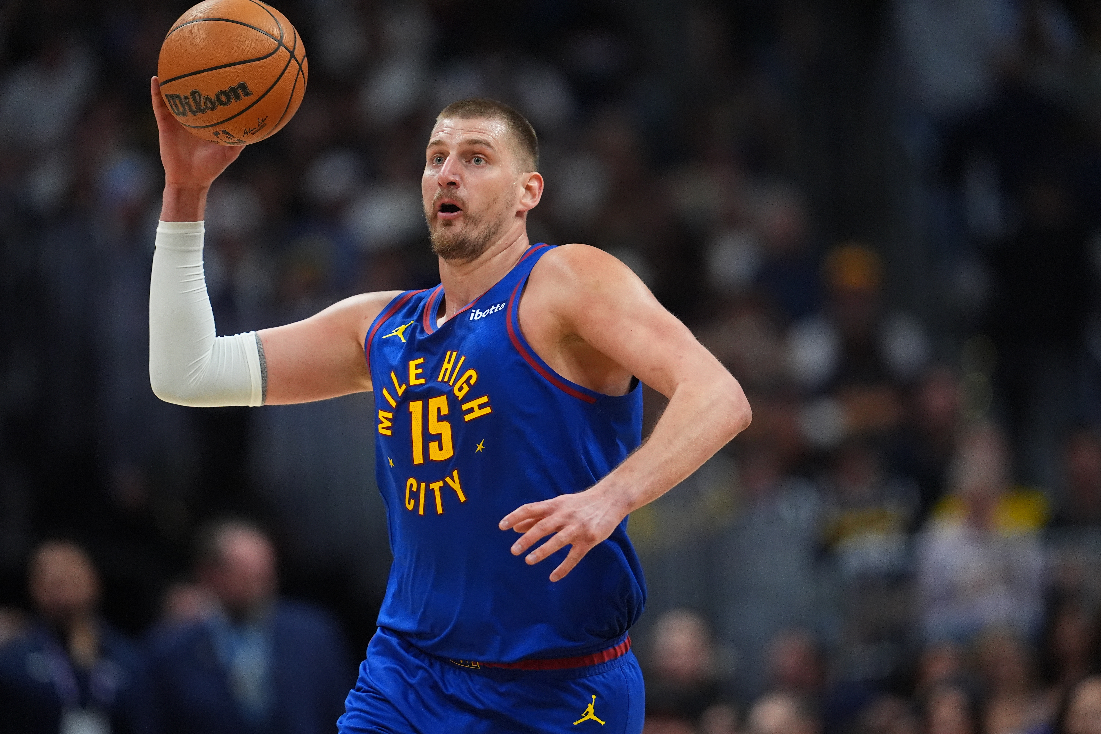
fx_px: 12232
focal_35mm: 400
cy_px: 367
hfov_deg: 5.2
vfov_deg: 3.4
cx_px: 550
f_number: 3.2
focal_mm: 400
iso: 5000
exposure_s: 1/2000
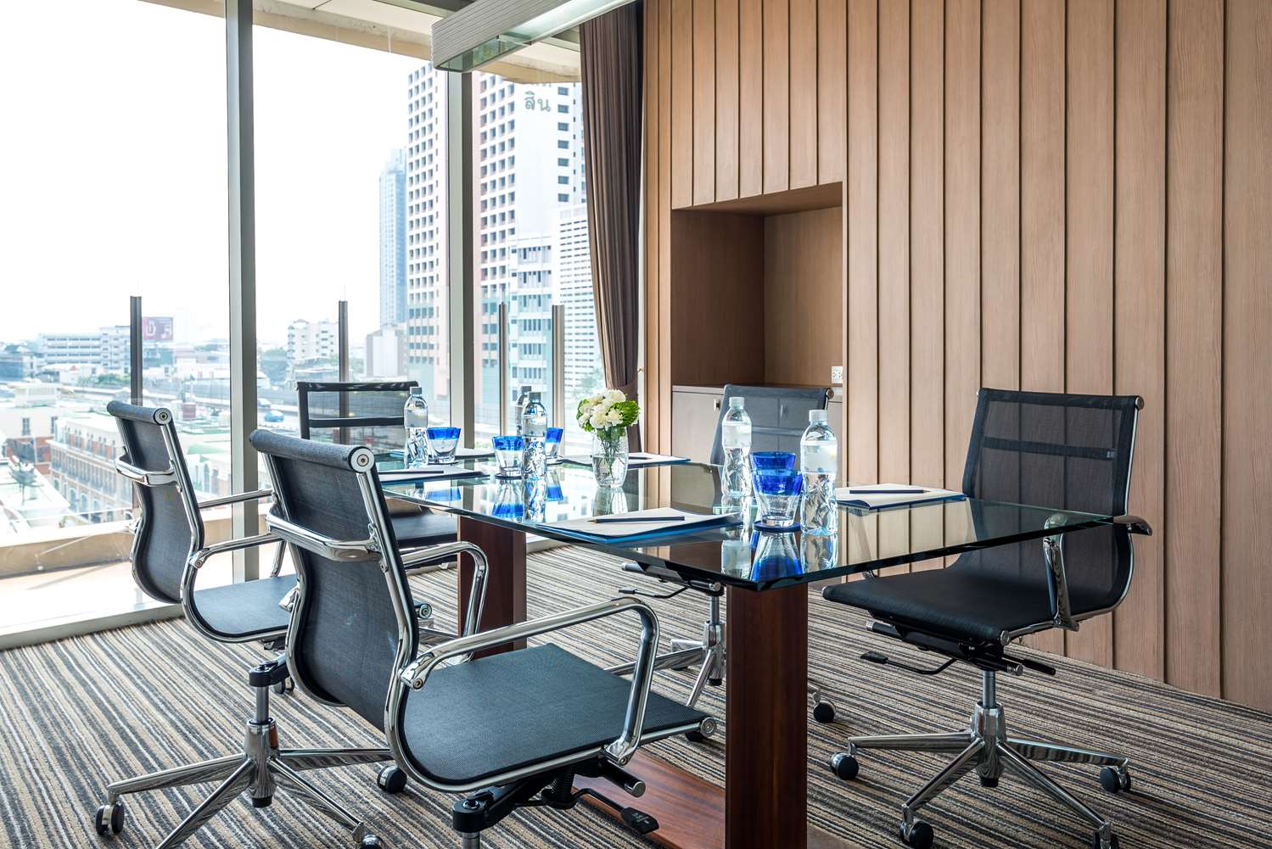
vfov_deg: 42.4
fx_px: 1096
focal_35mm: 31
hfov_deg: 60.3
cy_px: 424
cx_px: 636
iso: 100
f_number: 8
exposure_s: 1/25
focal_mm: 31
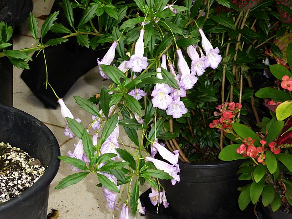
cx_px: 146
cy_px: 110
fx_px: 1139
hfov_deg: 14.6
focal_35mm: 135
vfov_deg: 11.0
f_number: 5.3
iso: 500
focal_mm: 24.2
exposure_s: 1/60
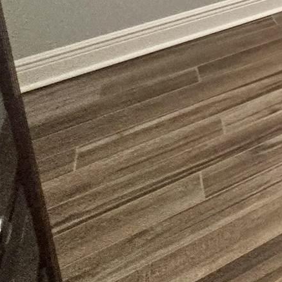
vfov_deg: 22.0
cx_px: 660
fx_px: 535
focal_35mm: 58
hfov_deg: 15.7
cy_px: -187
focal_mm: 2.22
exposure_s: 1/120
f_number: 2.2
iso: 250
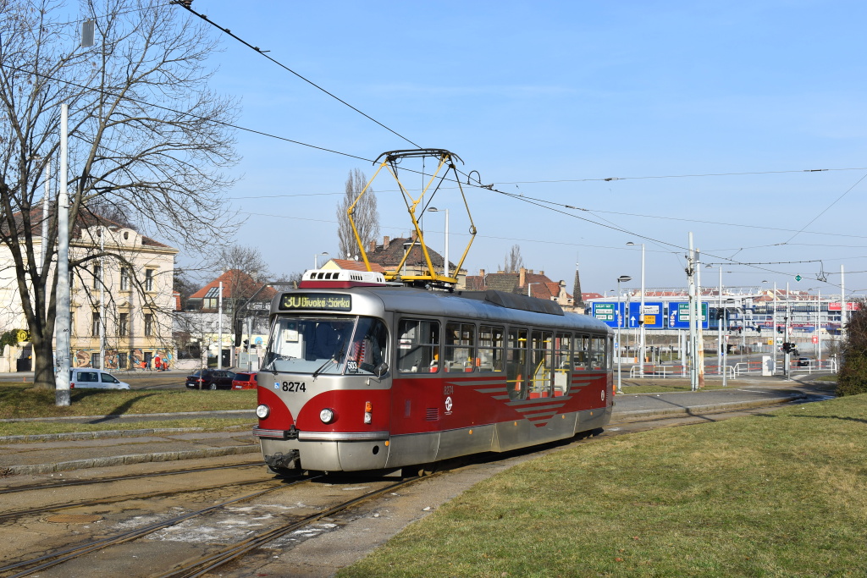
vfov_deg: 30.9
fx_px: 1048
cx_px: 434
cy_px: 289
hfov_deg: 45.0
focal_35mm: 44
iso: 200
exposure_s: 1/400
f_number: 10
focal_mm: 29
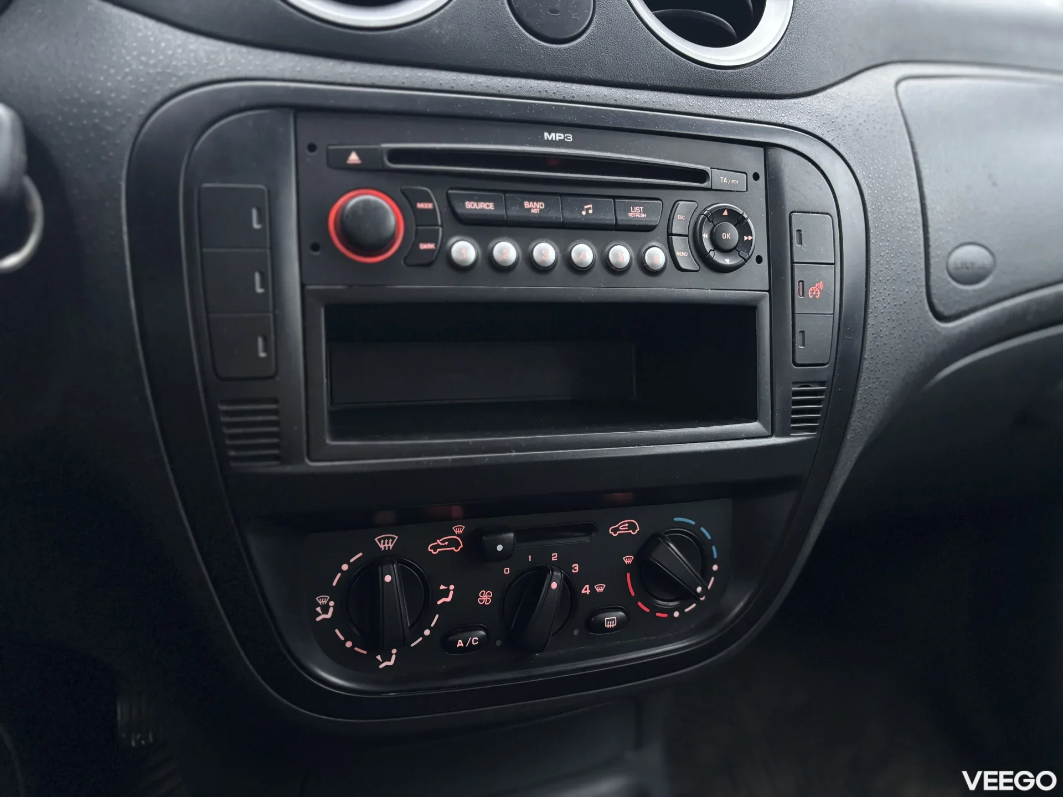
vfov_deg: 53.1
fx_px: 798
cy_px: 398
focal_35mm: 26
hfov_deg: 67.3
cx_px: 532
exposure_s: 1/46
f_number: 1.6
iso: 500
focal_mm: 5.96
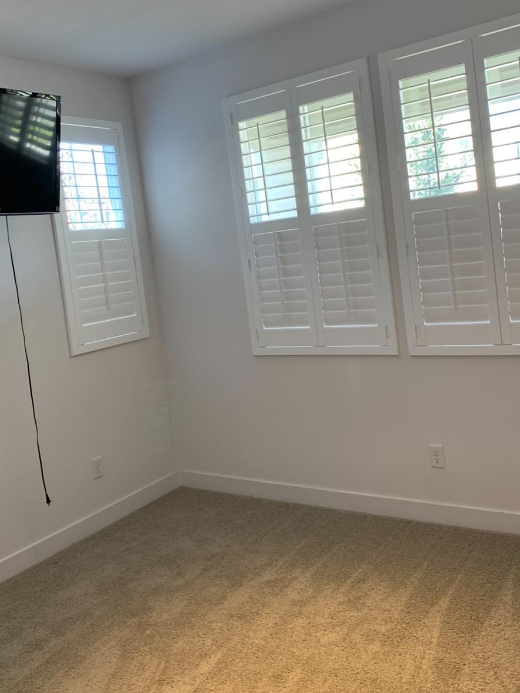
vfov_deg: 55.1
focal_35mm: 33
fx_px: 661
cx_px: 252
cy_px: 295
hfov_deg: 42.9
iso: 64
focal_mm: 4.25
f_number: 1.8
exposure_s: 1/60
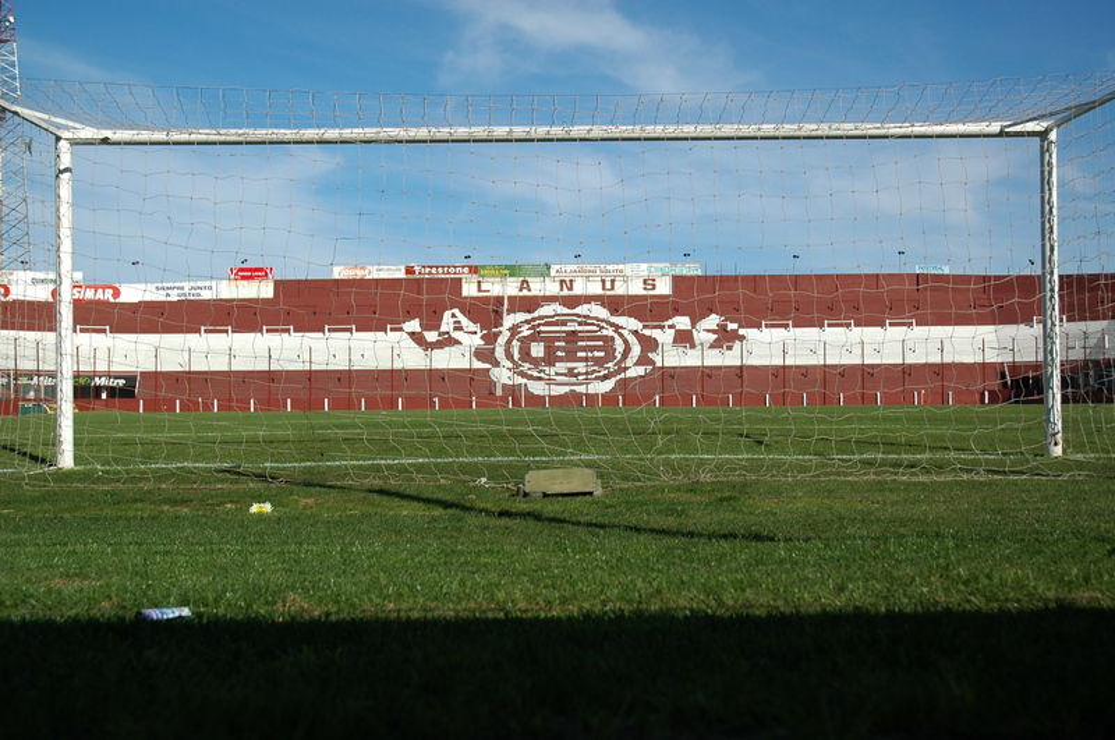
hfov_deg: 51.3
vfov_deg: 35.4
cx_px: 558
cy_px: 370
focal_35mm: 38
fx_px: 1160
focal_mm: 25
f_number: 4.5
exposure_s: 1/1600
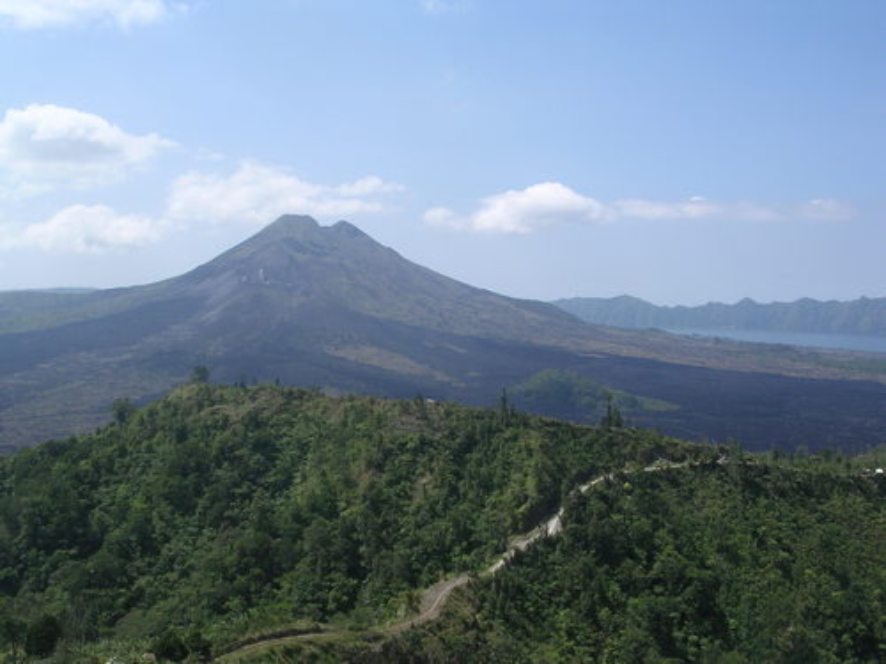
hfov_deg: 49.0
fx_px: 973
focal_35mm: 38
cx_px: 443
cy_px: 332
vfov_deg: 37.7
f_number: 5.6
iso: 100
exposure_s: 1/338
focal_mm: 5.8
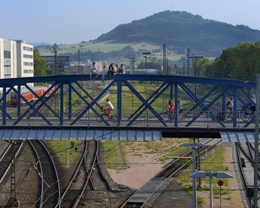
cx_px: 106
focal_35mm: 98
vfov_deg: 15.7
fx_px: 754
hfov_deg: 19.5
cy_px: 104
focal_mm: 86
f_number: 8
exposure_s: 1/500
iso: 200
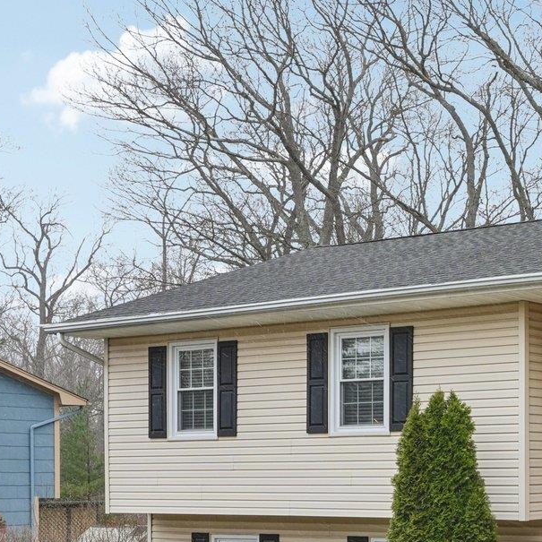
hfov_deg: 21.9
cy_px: 467
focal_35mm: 70
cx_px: 721
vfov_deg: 24.0
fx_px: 1248
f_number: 8
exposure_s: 1/30
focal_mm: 24.5
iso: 400
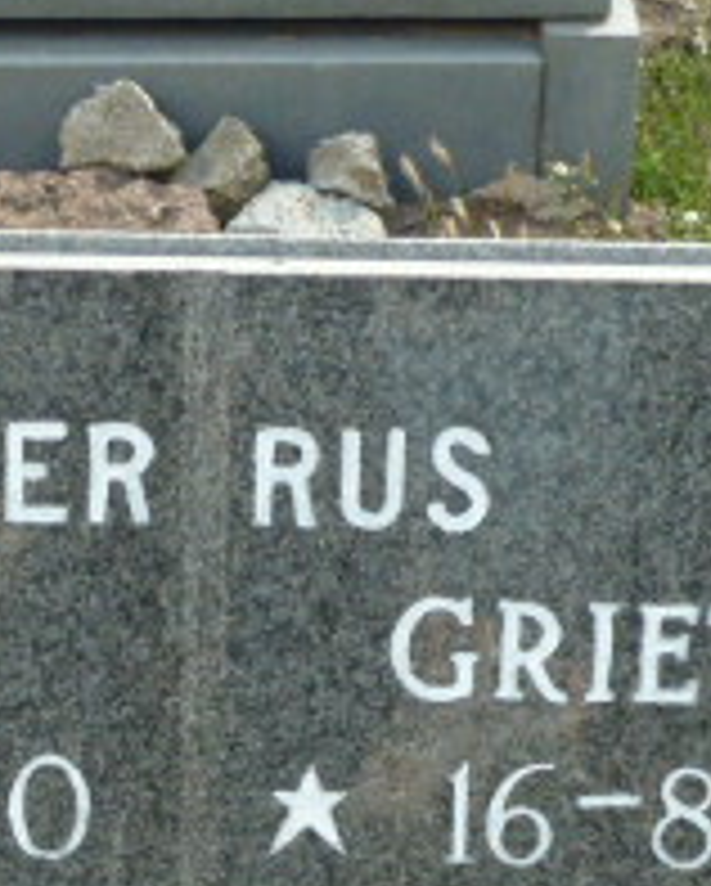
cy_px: 1048
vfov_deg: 16.6
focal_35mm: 111
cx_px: 153
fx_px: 2915
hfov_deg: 13.8
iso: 160
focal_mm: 5.7
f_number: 4
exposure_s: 1/250
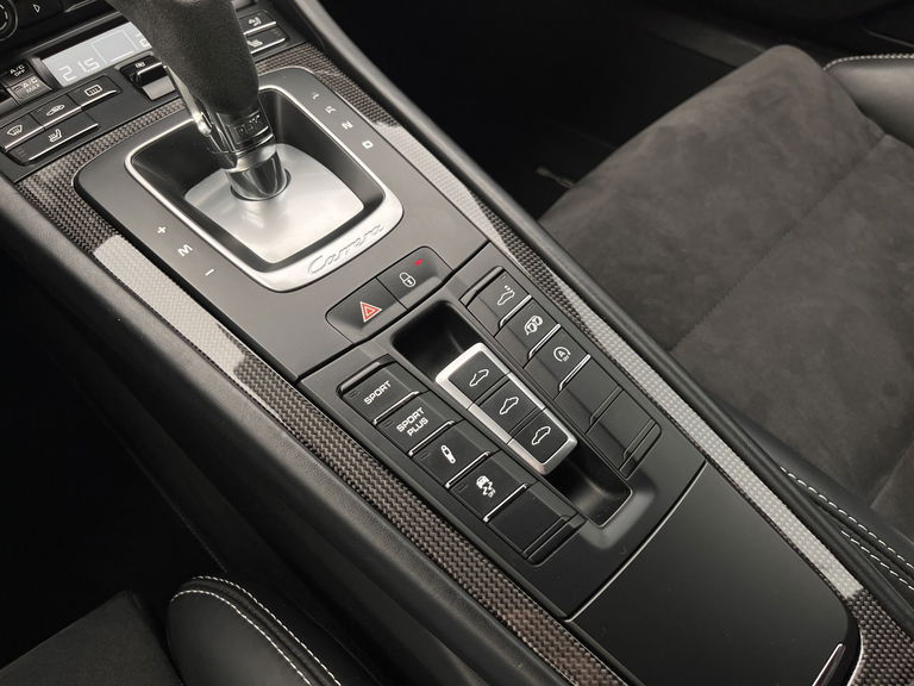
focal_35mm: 26
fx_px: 687
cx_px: 457
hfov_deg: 67.3
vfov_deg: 53.1
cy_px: 343
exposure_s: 1/253
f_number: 1.6
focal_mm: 5.1
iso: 40
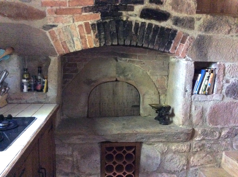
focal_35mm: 32
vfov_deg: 44.1
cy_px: 88
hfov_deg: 56.9
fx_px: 220
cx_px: 119
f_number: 2.4
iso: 800
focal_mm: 3.3
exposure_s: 1/15
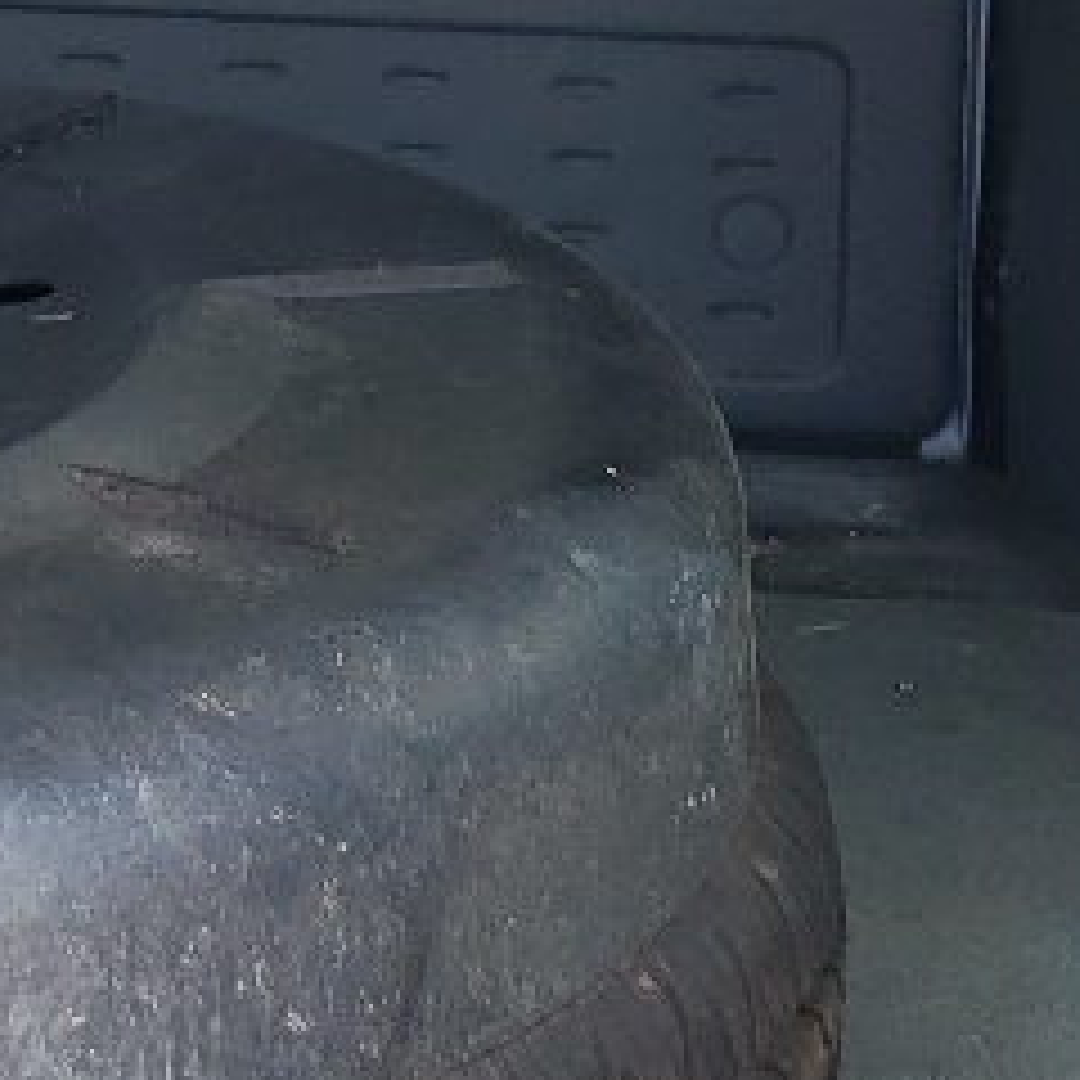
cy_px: -148
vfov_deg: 11.2
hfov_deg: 11.3
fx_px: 5401
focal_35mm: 153
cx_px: -86
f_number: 1.5
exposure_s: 1/303
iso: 50
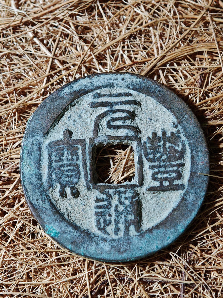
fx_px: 713
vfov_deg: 23.6
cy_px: 149
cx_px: 112
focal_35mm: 83
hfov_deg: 17.8
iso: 320
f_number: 2
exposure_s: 1/102
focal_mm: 9
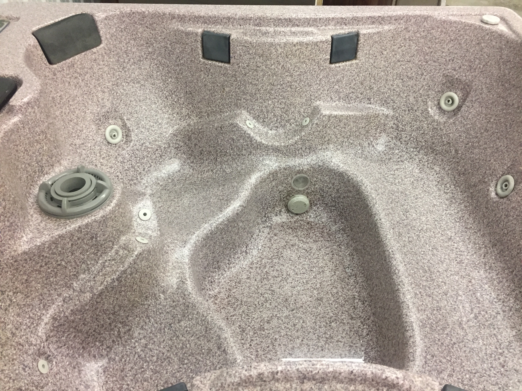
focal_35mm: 29
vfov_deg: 48.2
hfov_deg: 61.7
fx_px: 437
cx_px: 261
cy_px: 196
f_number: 2.2
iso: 160
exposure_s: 1/30
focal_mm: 4.15
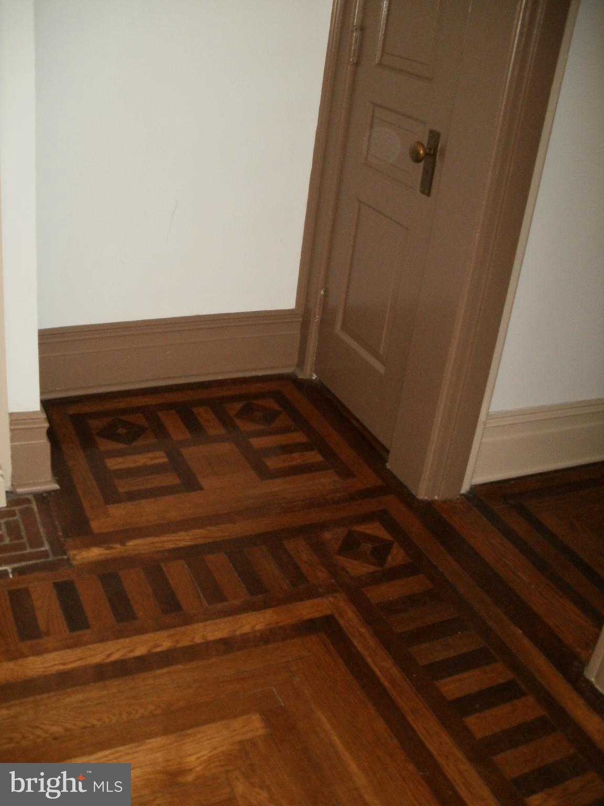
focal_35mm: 36
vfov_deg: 51.4
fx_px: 838
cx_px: 302
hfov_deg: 39.7
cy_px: 403
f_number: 3.5
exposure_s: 1/30
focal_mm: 6.3
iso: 200
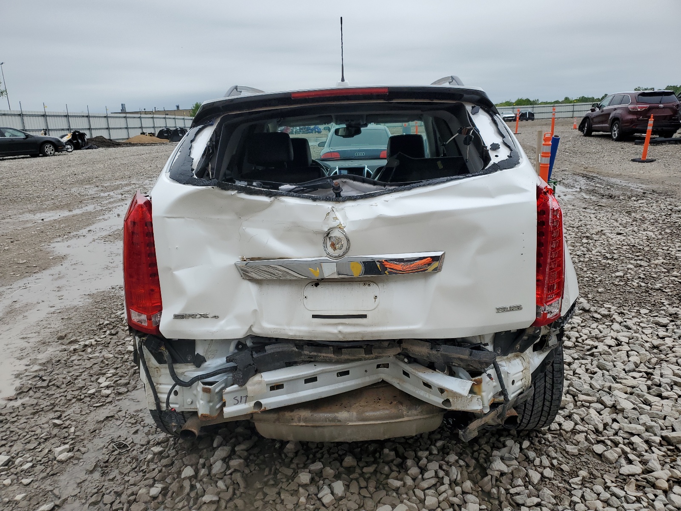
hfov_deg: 67.3
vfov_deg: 53.1
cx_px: 340
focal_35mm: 26
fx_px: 511
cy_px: 256
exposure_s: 1/1000
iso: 50
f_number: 1.5
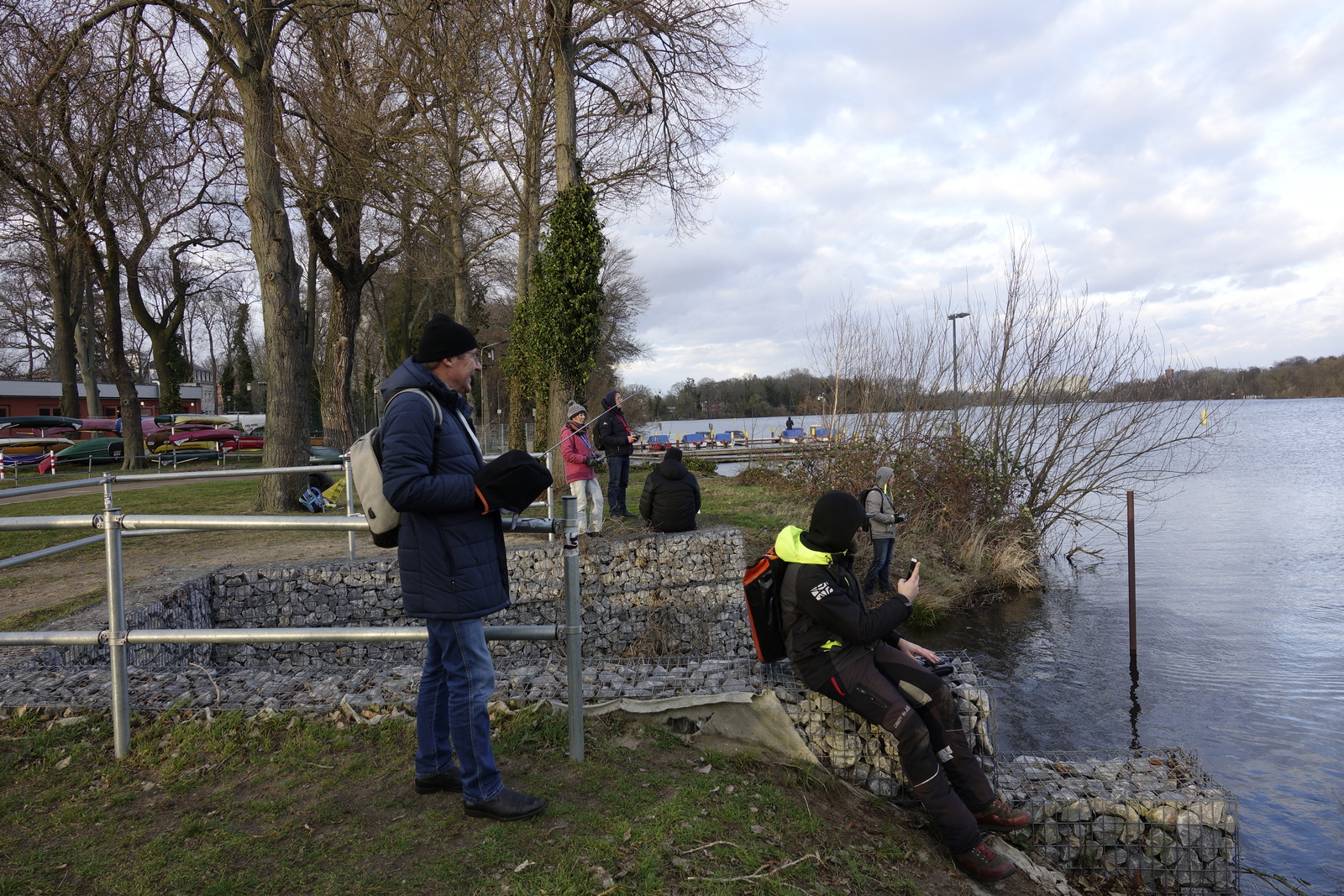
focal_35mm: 24
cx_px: 672
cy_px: 448
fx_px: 896
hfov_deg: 73.7
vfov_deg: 53.1
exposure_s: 1/250
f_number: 2.4
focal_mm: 8.8
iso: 100
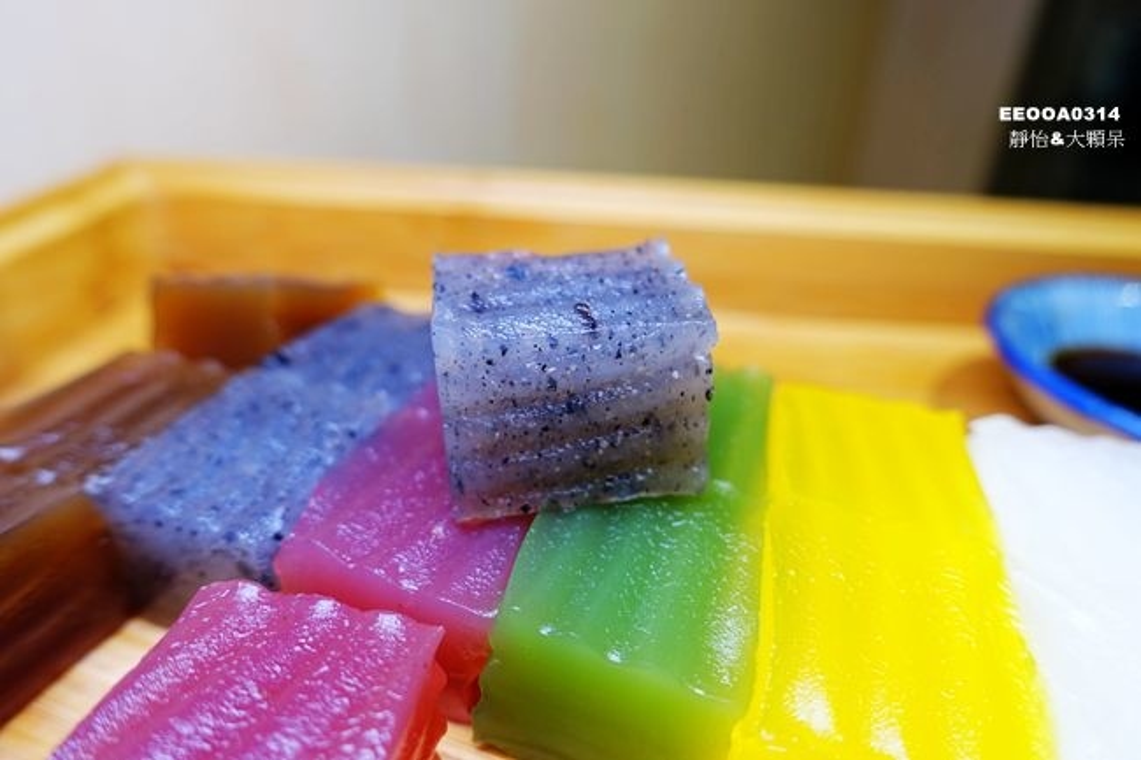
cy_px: 380
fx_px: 760
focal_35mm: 24
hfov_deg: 73.8
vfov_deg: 53.1
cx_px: 570
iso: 125
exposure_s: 1/50
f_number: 2.8
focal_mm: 8.8
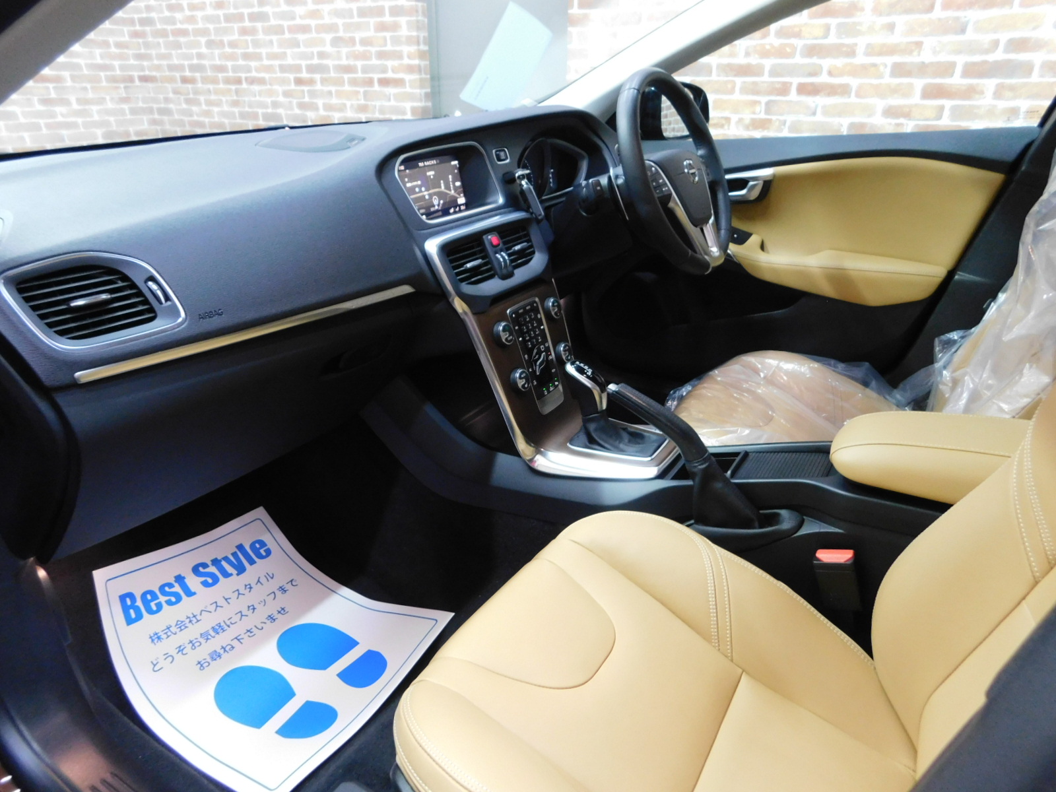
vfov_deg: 58.9
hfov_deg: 73.9
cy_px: 396
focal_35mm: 23
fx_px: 702
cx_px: 528
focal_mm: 4
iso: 400
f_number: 3
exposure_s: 1/10
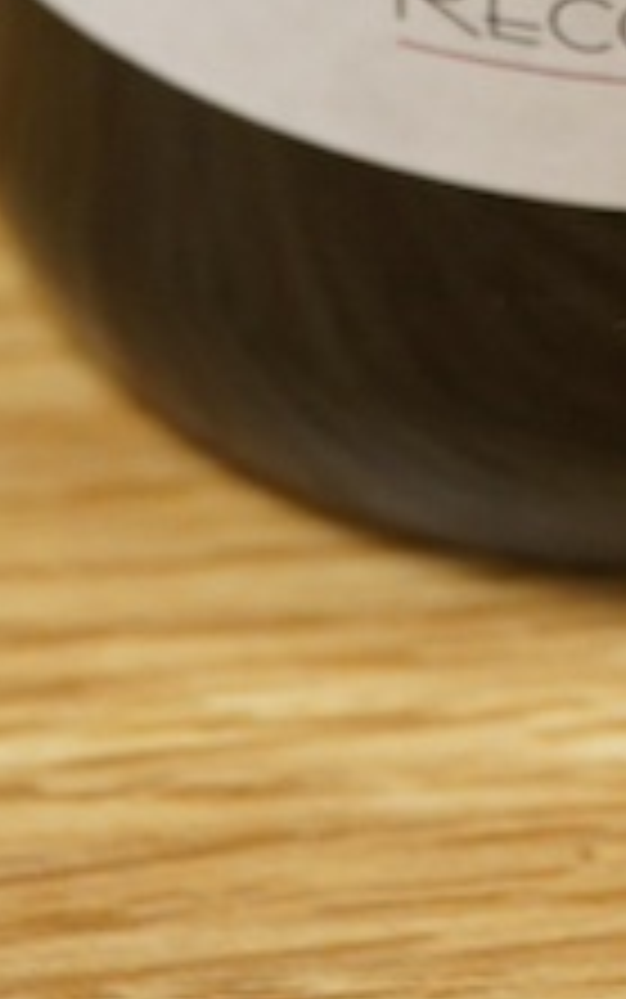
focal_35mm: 186
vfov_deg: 10.5
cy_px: -900
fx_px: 5071
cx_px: 811
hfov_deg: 7.0
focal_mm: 30
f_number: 7.1
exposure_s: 1/125
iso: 1250
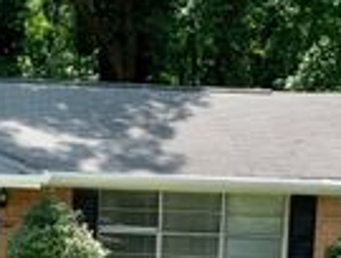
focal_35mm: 96
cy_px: 206
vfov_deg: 15.4
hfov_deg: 20.3
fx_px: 948
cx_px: 93
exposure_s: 1/561
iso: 25
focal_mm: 4.25
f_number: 1.8
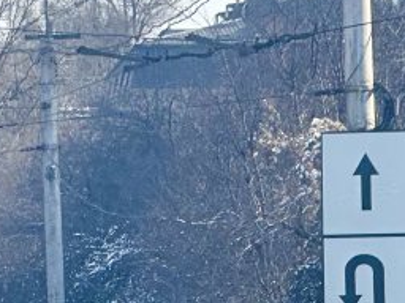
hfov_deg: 5.0
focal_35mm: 391
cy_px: 343
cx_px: -310
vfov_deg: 3.8
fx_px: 4575
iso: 32
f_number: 2.8
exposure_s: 1/630
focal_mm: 9
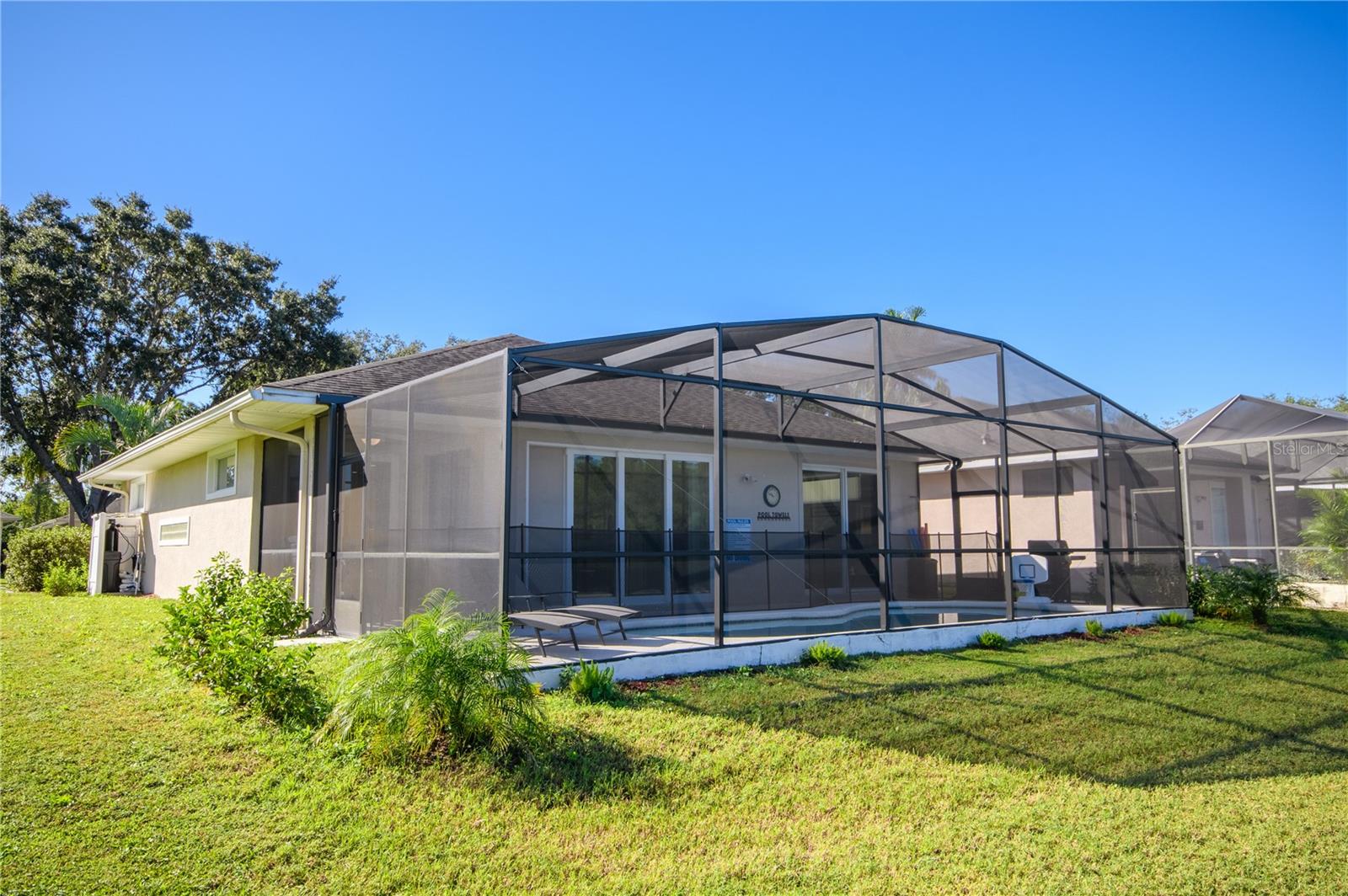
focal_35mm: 27
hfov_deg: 67.4
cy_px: 448
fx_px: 1010
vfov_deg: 47.9
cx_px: 674
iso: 200
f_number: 11
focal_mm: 18
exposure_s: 1/1000
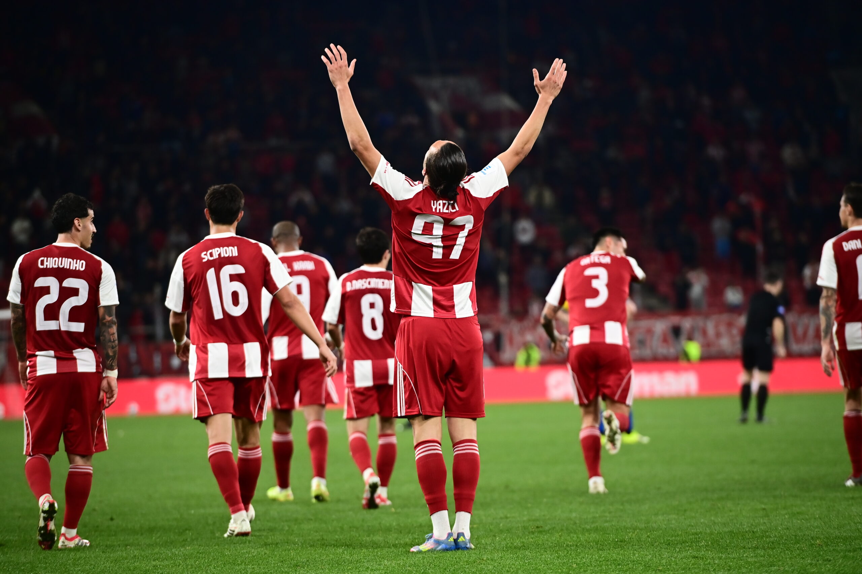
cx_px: 431
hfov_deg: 10.3
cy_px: 287
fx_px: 4789
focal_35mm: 200
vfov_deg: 6.9
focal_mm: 200
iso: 2000
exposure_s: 1/1000
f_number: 3.2
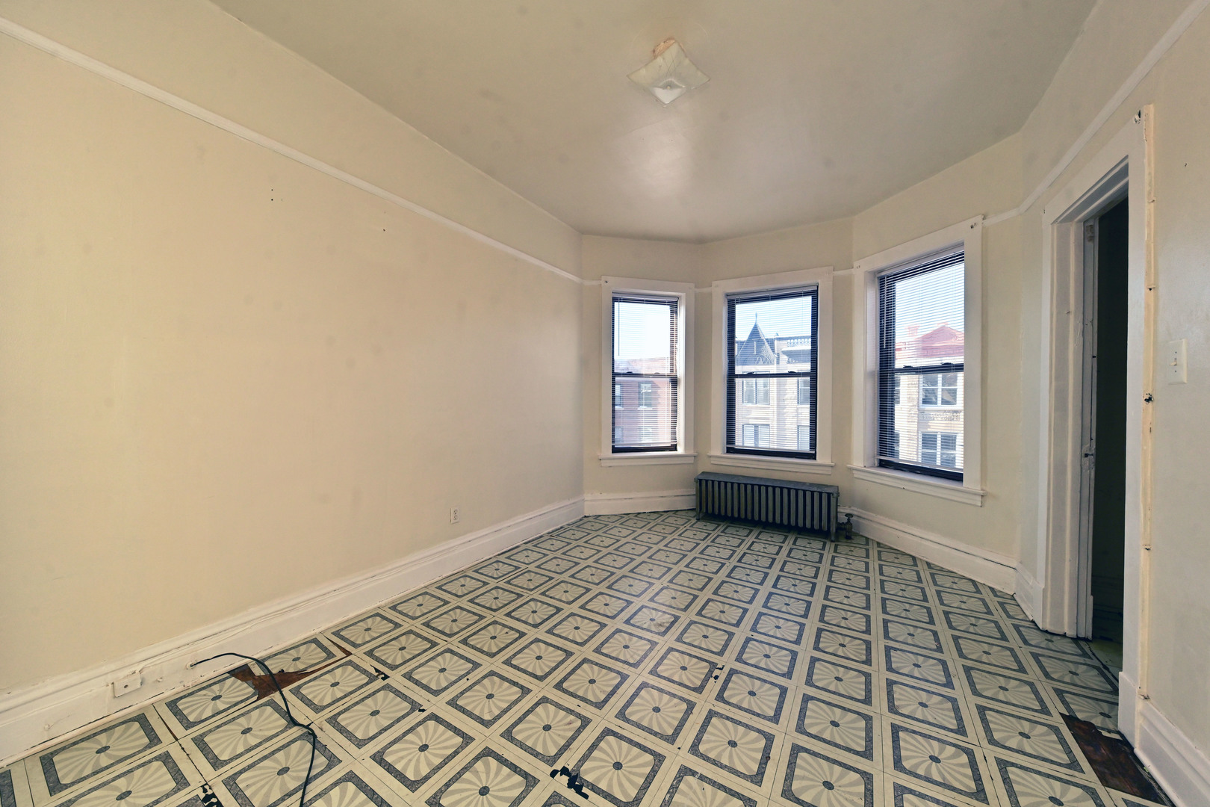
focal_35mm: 12
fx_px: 403
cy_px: 404
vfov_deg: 90.0
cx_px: 605
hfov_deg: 112.6
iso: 320
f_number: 8
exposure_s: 1/400
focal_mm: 12
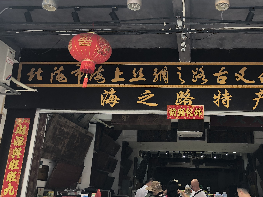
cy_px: 97
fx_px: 304
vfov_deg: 36.0
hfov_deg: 45.9
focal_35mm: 40
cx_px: 180
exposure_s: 1/120
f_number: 1.8
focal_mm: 3.99
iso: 50
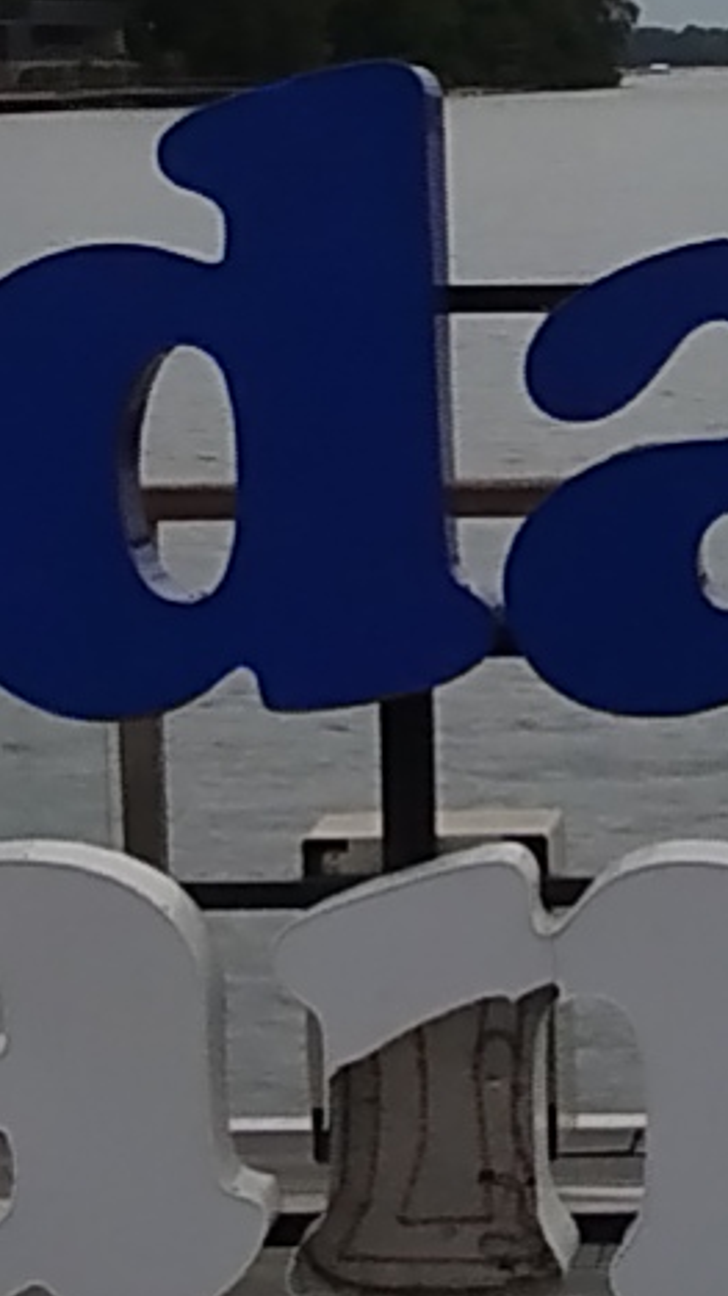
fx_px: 3915
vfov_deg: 18.6
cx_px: 1060
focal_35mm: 114
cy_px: 227
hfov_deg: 10.3
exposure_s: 1/721
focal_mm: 1.65
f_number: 2.2
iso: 50
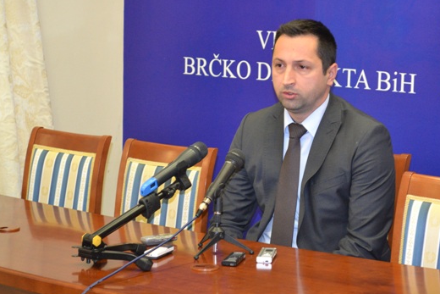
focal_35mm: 102
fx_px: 1242
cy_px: 120
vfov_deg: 13.5
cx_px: 259
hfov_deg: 20.1
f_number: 5.6
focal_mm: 55
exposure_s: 1/60
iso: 2200
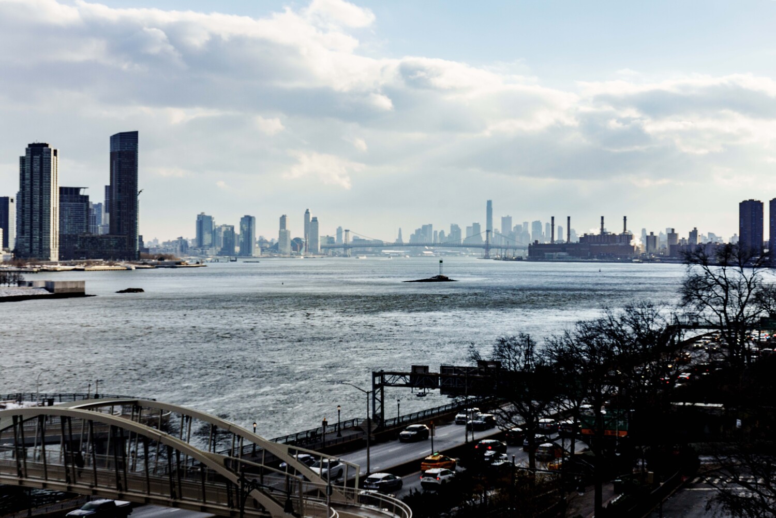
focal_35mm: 53
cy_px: 259
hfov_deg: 37.5
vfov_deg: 25.5
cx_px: 388
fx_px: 1142
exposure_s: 1/1000
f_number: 8
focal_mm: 53
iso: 320
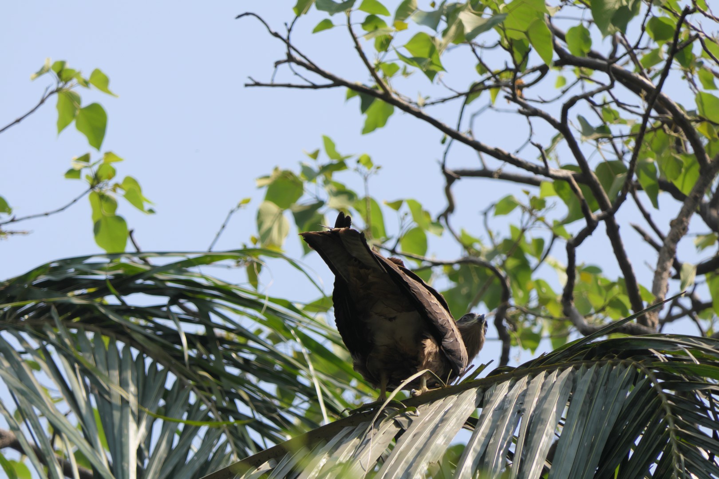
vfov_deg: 2.9
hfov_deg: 4.3
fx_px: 9586
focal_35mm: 480
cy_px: 240
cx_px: 360
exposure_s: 1/640
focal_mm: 176
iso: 125
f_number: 4.5
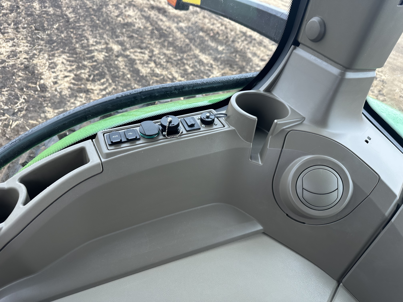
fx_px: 279
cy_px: 151
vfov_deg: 56.8
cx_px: 202
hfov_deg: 71.6
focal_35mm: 24
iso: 80
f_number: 1.78
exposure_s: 1/121
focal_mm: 6.86
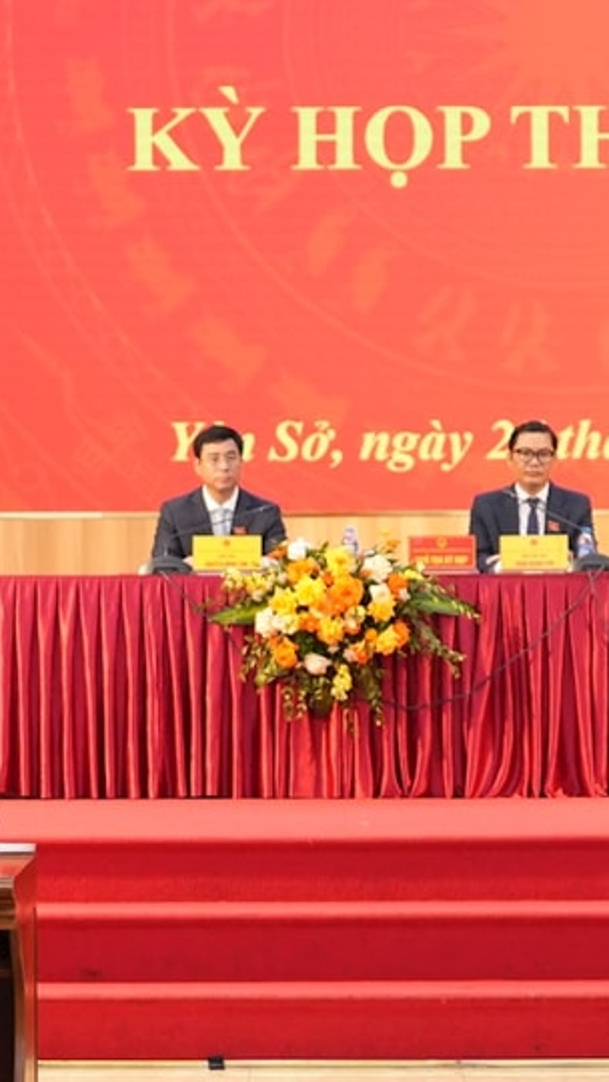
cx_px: 198
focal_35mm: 134
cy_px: 699
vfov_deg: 16.0
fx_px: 3844
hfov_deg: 9.1
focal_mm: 24
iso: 640
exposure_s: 1/100
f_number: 2.8
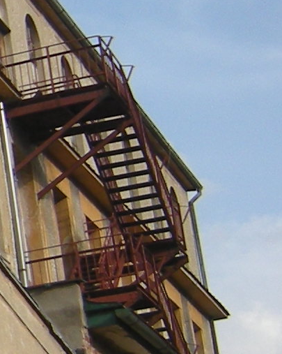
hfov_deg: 7.7
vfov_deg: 11.0
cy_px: 170
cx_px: -535
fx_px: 1838
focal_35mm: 176
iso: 64
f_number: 5.6
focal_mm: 4.7
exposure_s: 1/218
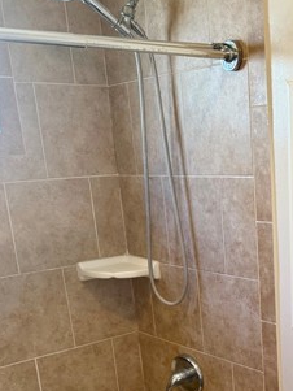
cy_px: 346
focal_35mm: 51
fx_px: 575
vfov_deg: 35.5
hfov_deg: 27.5
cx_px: 264
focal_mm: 6.76
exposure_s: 1/60
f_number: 1.78
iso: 160
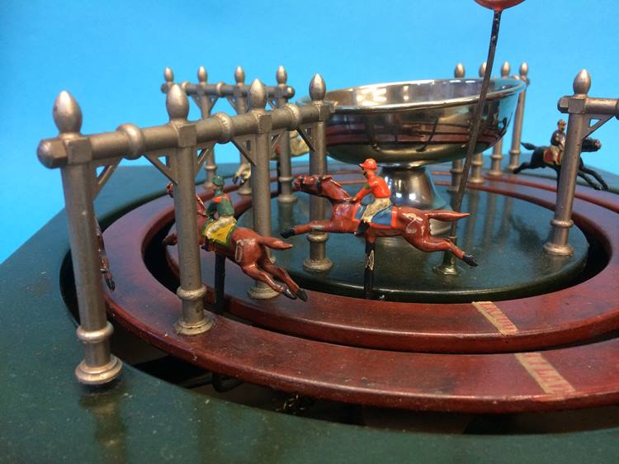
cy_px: 232
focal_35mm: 29
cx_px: 310
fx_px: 518
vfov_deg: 48.2
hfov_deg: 61.7
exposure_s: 1/33
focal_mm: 4.15
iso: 80
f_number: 2.2
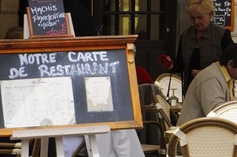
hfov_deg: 5.6
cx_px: 579
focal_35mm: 354
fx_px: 2328
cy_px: -38
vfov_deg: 3.9
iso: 200
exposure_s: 1/160
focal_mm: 66
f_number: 13
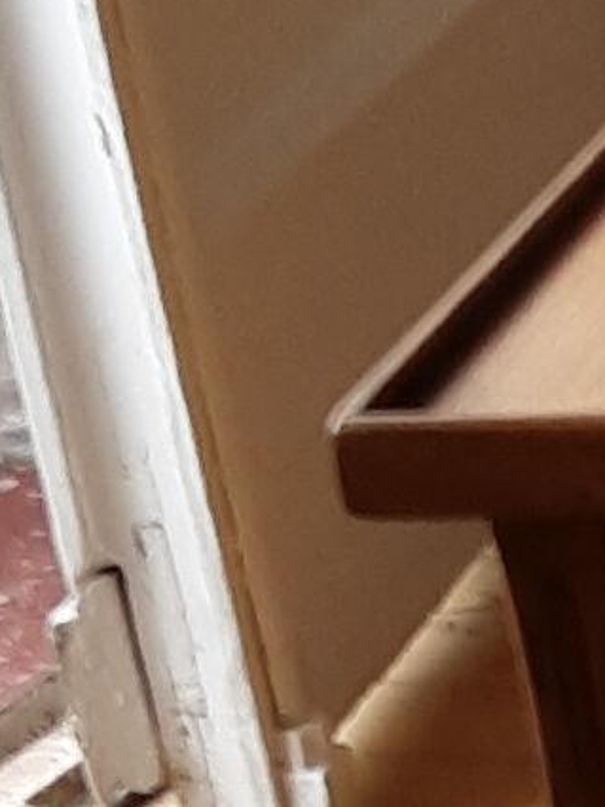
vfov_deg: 9.0
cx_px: 1921
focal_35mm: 215
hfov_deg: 6.3
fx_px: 5008
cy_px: 1141
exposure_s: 1/100
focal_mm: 2.9
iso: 40
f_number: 1.9
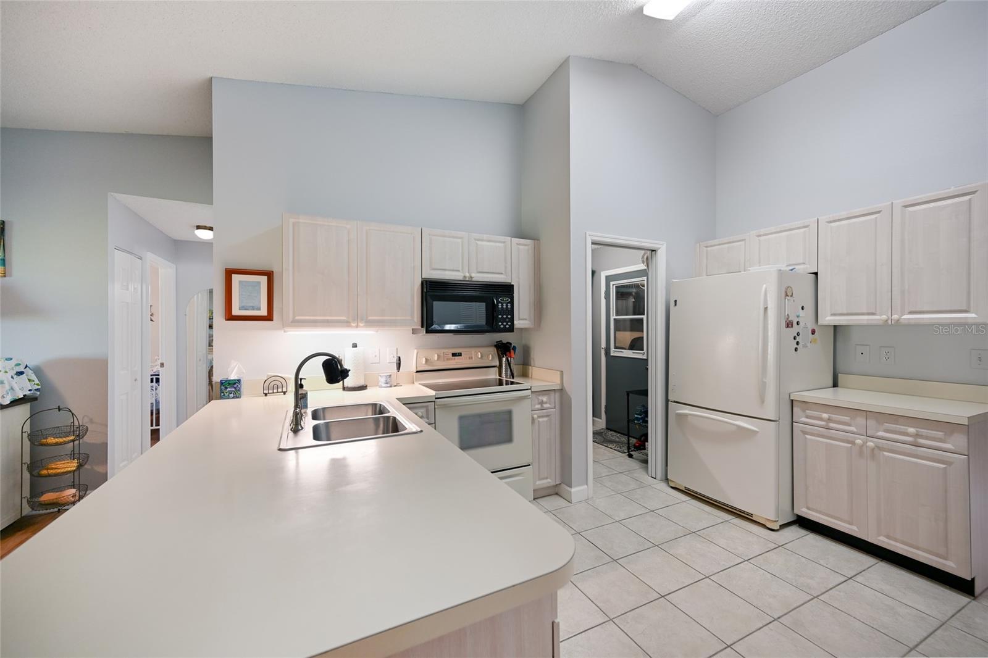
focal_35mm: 14
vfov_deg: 81.2
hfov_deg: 104.3
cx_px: 494
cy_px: 329
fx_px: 384
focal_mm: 14
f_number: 4
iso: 180
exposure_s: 1/15
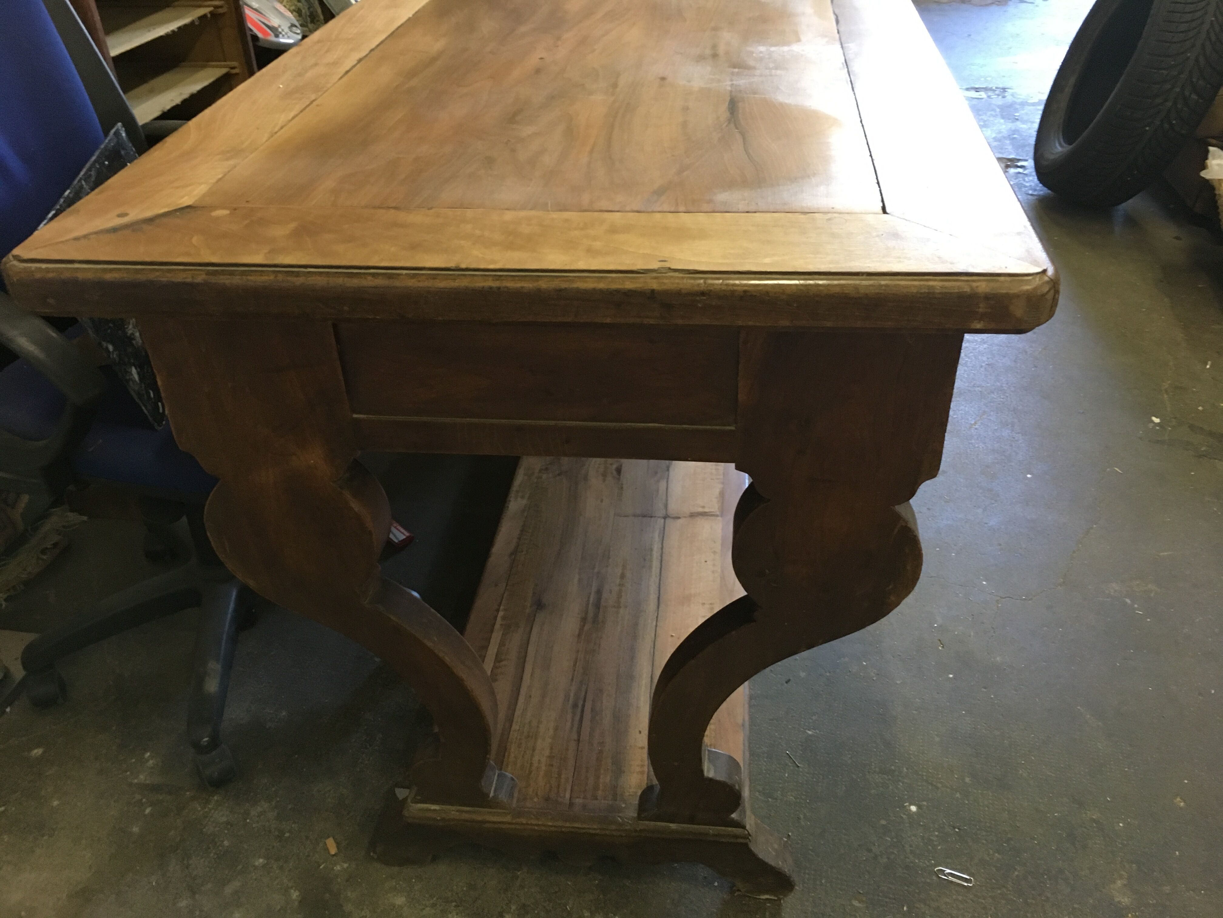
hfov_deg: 61.7
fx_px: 1025
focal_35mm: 29
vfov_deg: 48.2
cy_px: 459
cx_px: 612
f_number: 2.2
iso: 200
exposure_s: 1/20
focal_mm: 4.15
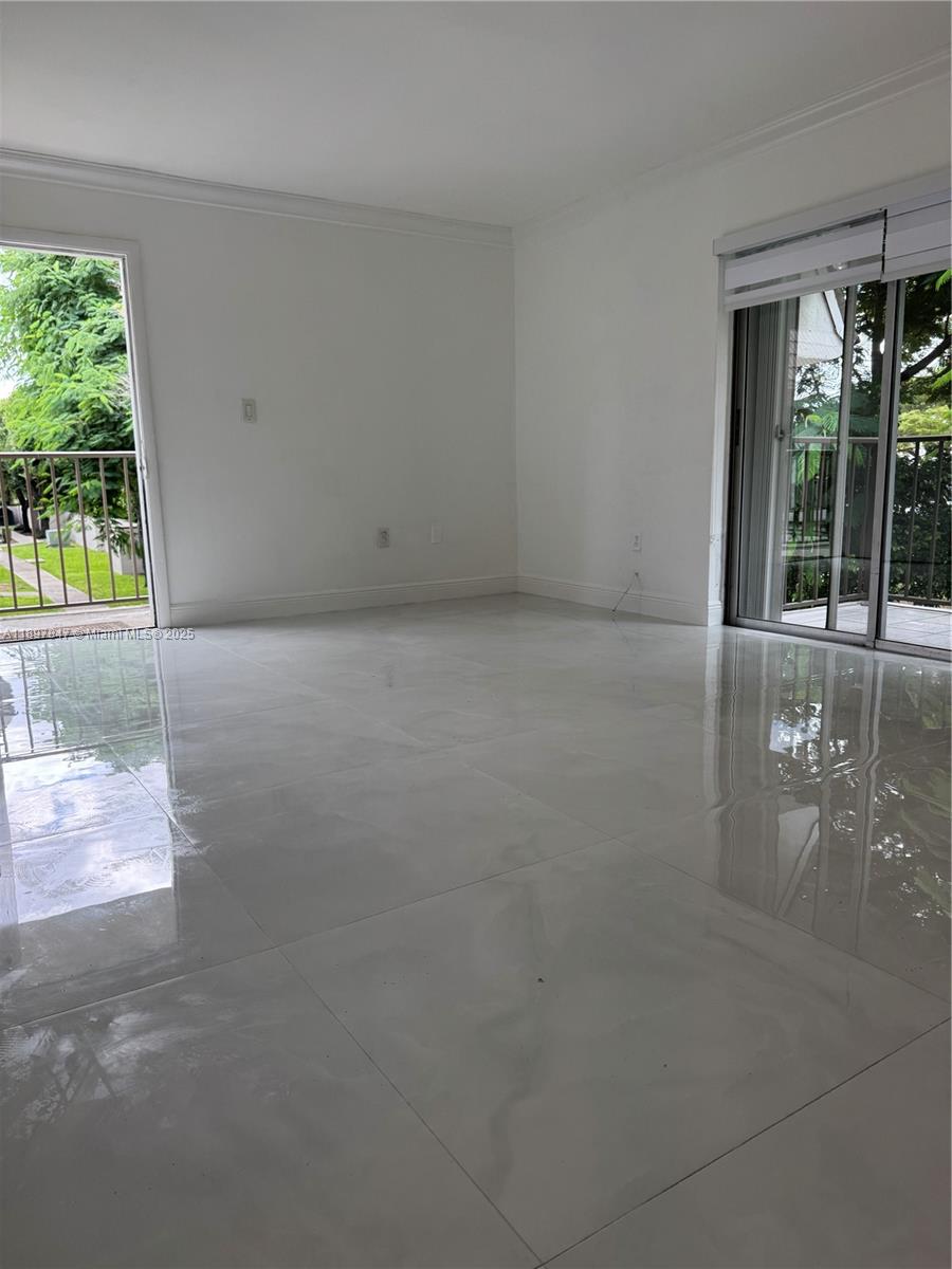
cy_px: 634
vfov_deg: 71.6
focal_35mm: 24
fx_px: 880
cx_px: 476
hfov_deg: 56.8
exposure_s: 1/292
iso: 80
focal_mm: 6.76
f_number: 1.78
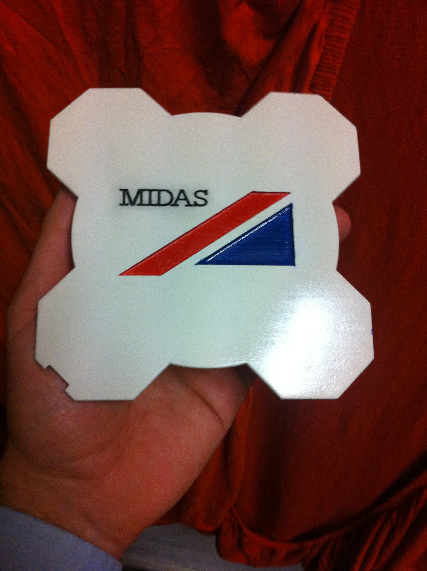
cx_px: 214
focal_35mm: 35
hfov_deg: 40.6
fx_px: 577
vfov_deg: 52.7
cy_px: 286
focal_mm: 3.85
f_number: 2.8
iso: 160
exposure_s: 1/15
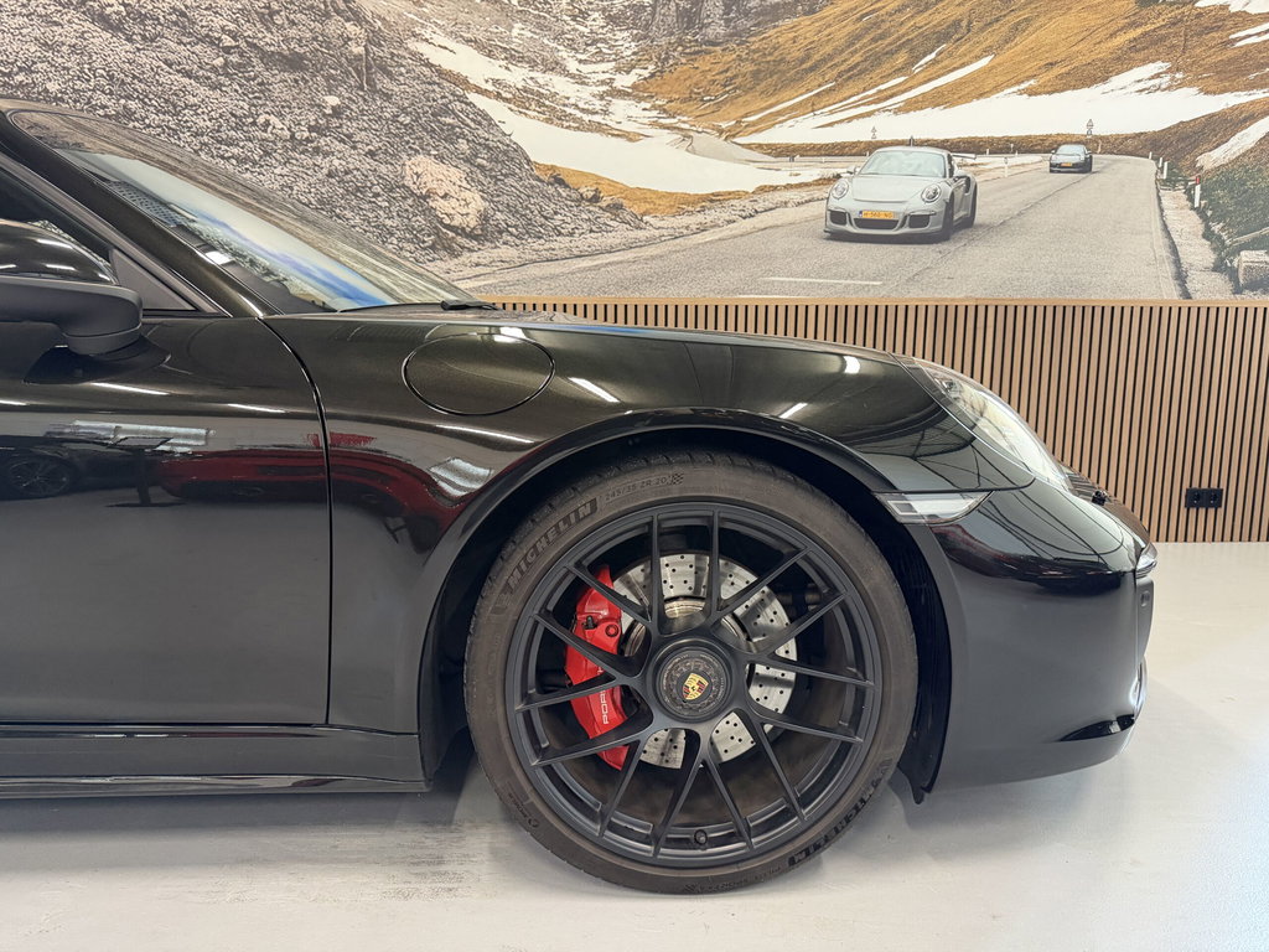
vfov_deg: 56.8
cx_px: 634
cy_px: 476
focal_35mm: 24
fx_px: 880
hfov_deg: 71.6
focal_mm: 6.76
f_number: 1.78
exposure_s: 1/50
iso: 400
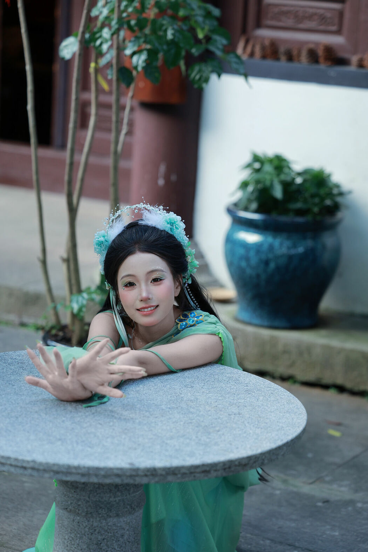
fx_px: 1748
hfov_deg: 12.0
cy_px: 276
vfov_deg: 17.9
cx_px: 184
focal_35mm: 114
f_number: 2.8
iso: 400
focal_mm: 115
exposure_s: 1/125
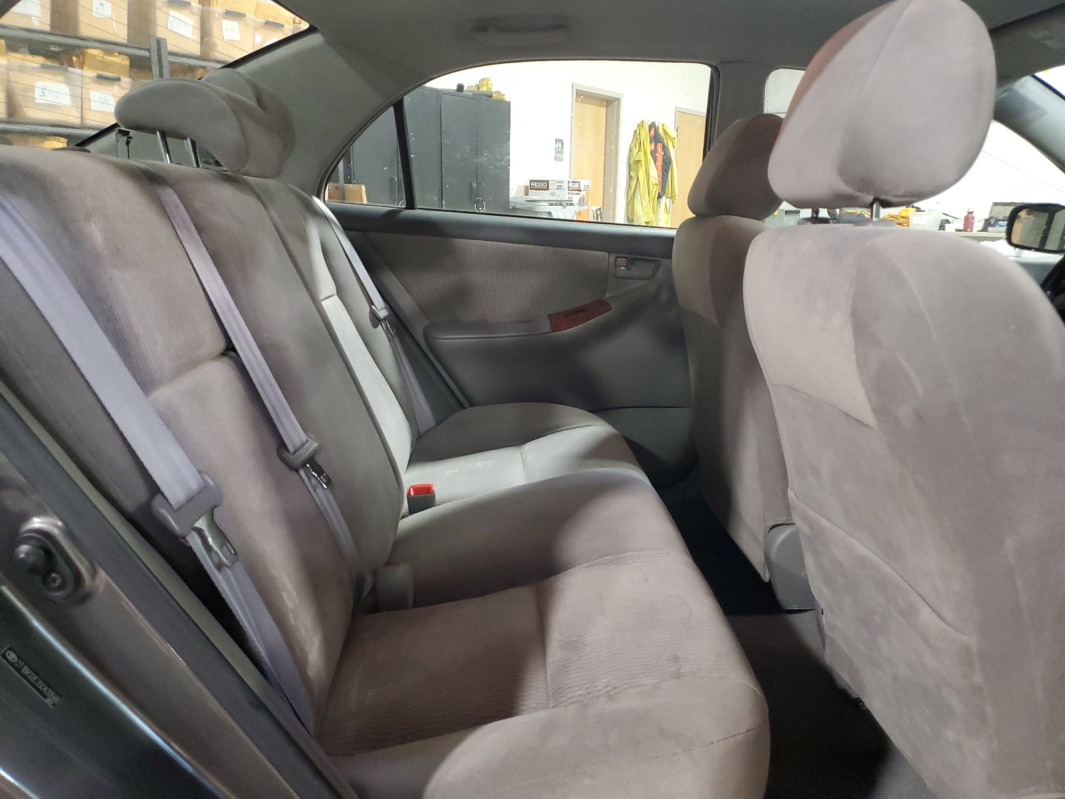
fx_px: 800
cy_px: 400
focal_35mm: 26
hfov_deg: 67.3
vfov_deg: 53.1
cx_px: 532
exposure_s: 1/17
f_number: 1.5
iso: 305
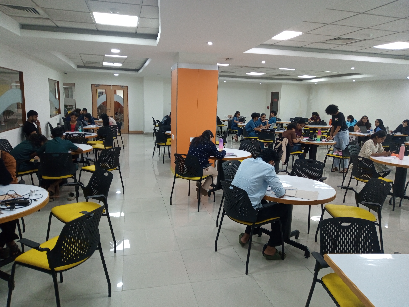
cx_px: 204
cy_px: 154
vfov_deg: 49.7
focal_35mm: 28
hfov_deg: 63.4
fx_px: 331
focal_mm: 3.4
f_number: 2
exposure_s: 1/30
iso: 241
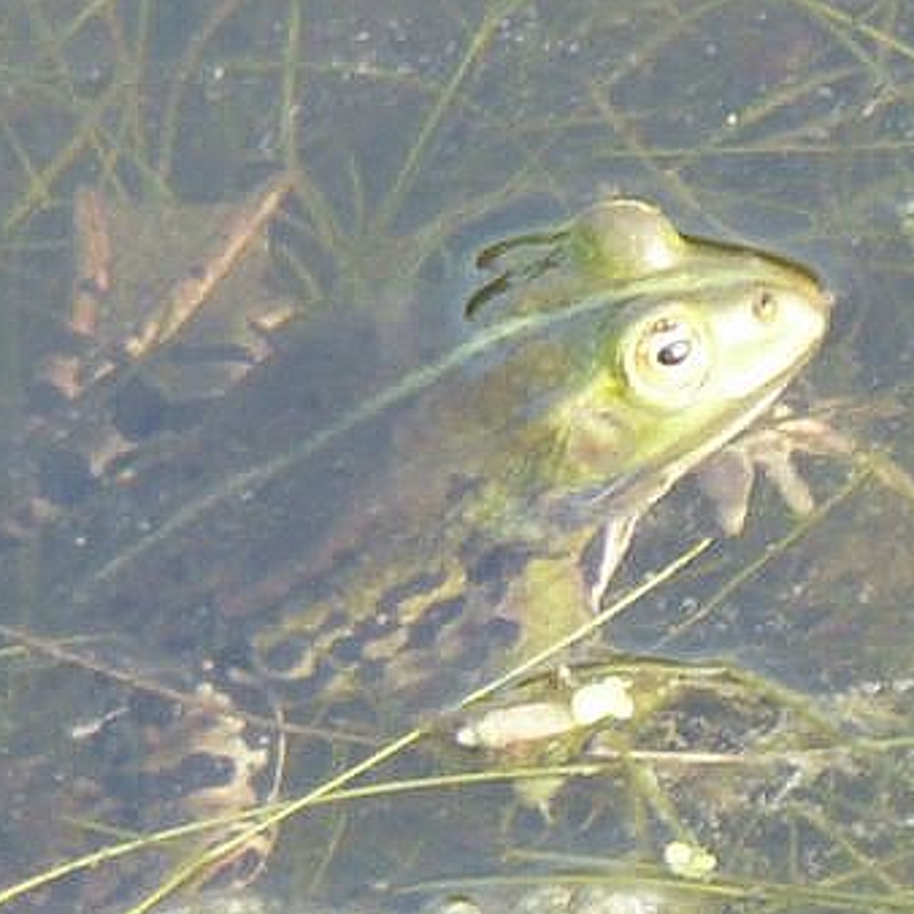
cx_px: 679
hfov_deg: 3.0
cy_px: 533
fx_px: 17565
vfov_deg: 3.0
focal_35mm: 588
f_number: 4.9
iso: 200
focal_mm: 46
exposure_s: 1/60
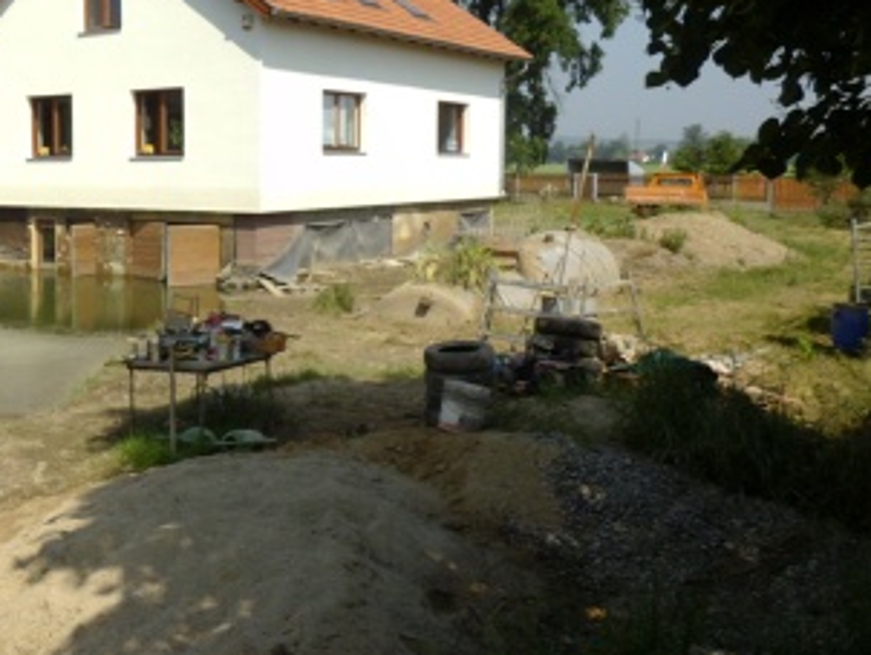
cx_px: 176
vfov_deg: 33.4
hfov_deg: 41.9
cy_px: 224
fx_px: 1083
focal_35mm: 43
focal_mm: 4.7
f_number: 7.9
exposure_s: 1/320
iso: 100
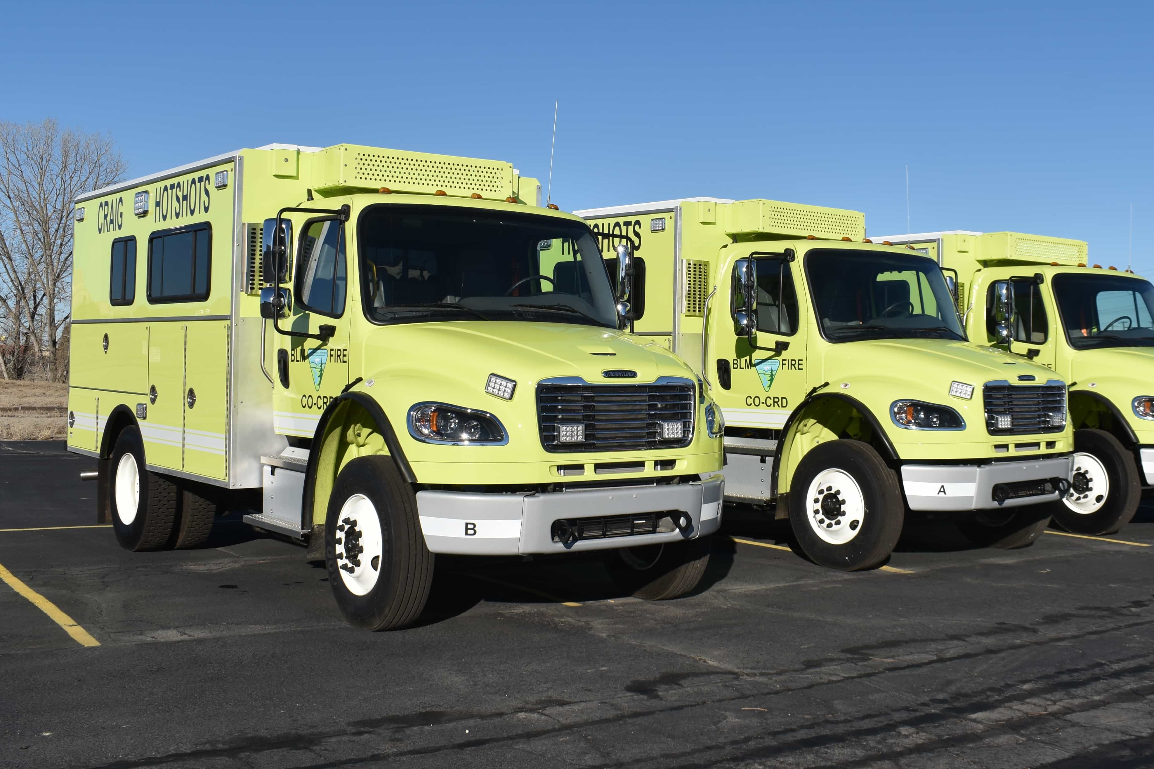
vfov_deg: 32.4
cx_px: 664
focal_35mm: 41
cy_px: 265
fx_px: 1314
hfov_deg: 47.3
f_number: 6.3
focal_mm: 18
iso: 100
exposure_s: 1/640
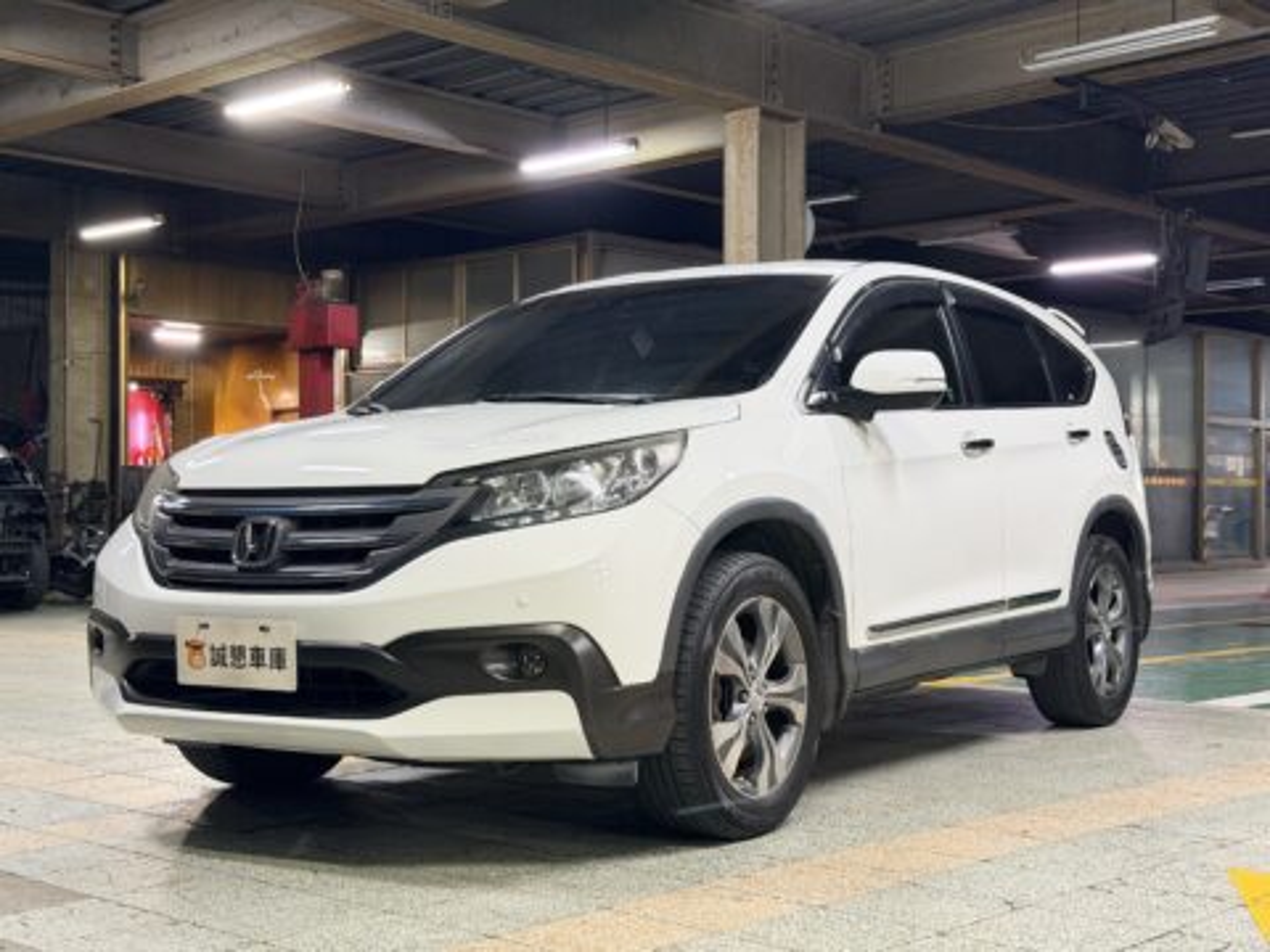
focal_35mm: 48
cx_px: 635
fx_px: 1761
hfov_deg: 39.7
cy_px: 476
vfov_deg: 30.3
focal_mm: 6.76
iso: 320
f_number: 1.78
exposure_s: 1/40
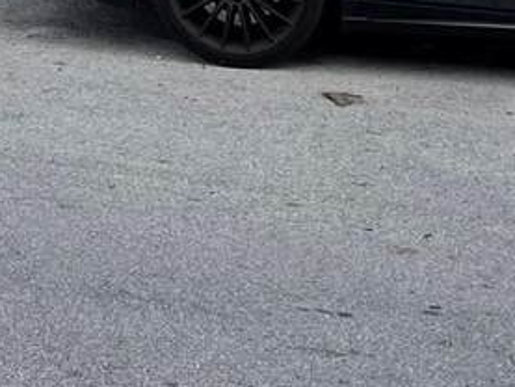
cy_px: -439
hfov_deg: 15.2
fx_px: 1786
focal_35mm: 120
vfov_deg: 11.0
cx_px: -244
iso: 32
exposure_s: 1/4292
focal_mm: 4.2
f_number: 1.6
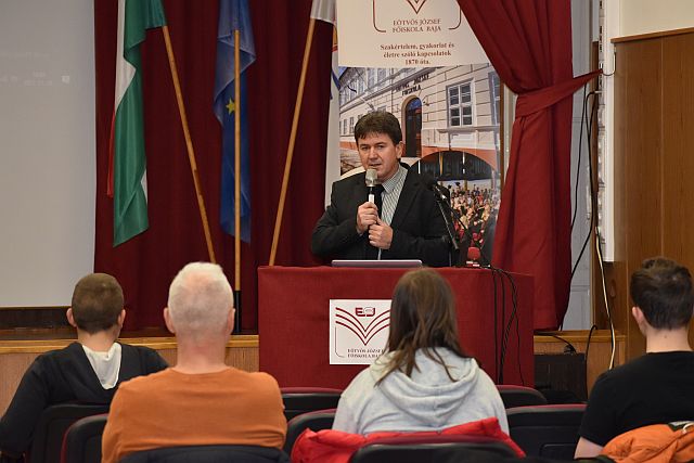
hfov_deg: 13.4
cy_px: 232
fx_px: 2950
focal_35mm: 153
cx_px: 347
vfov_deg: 9.0
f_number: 4.8
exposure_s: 1/125
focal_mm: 102
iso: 1100
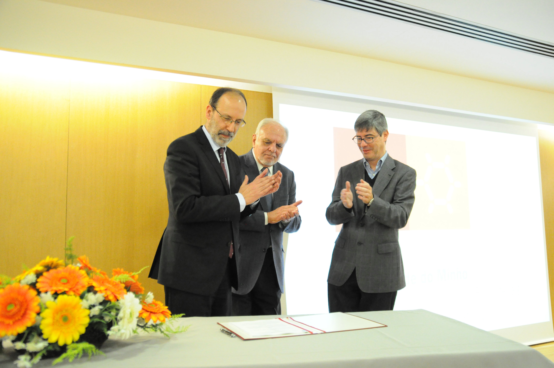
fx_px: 507
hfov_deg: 57.3
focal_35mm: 33
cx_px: 277
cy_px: 184
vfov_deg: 39.9
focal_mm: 22
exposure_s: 1/160
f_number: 4
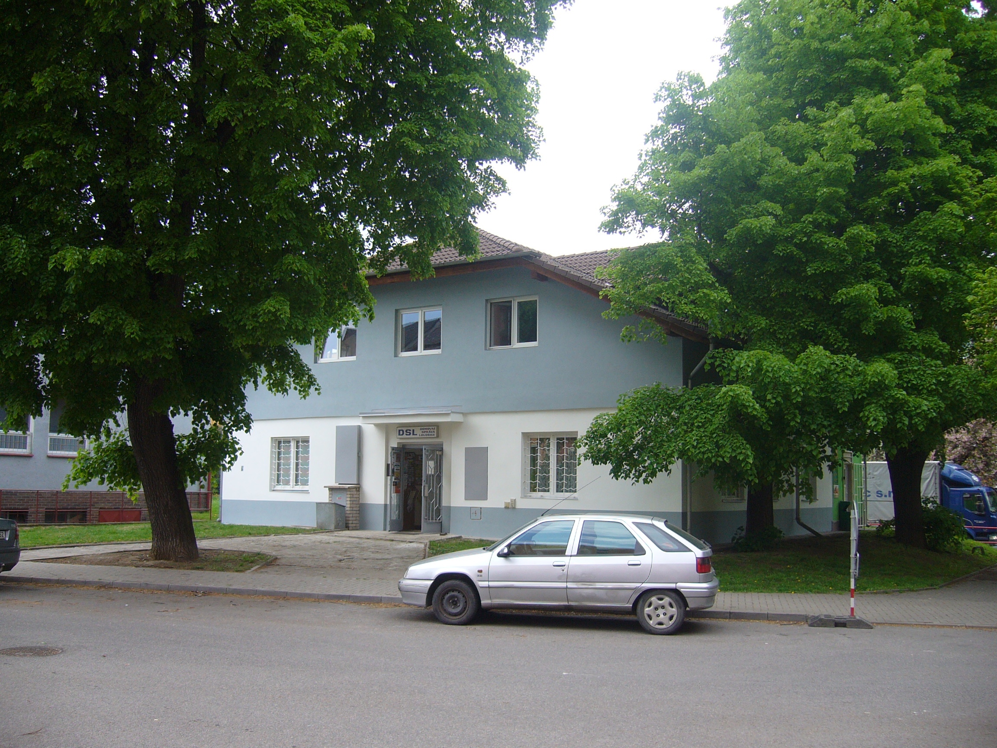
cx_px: 498
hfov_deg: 52.6
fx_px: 1008
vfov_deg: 40.7
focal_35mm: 35
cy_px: 374
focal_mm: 5.8
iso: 64
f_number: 2.8
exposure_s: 1/250
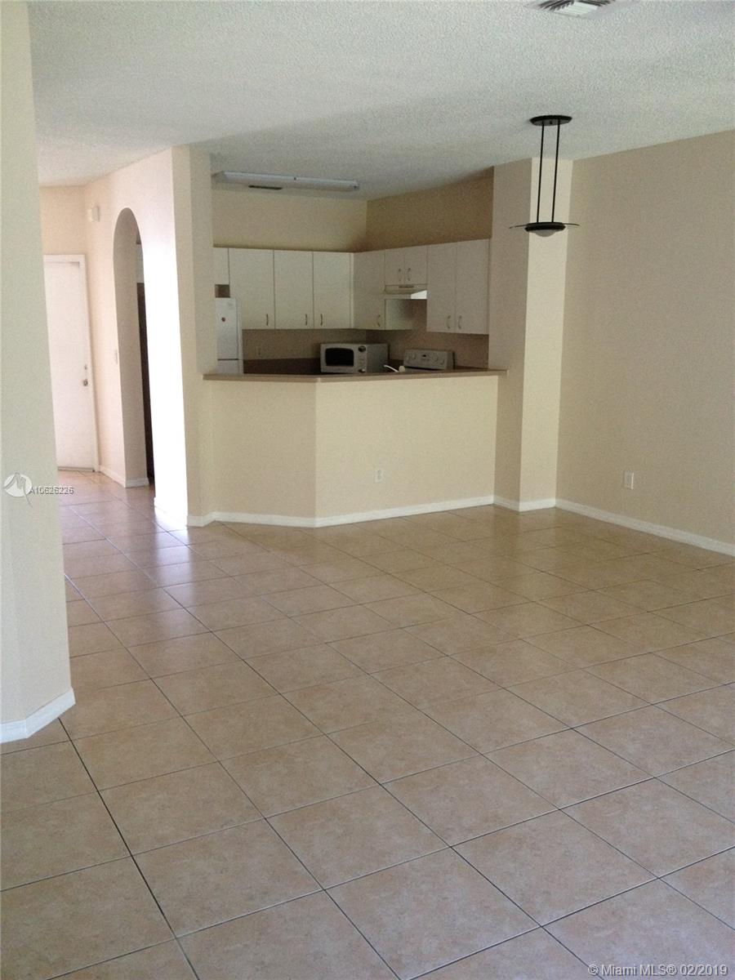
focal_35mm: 35
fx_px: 991
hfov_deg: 40.7
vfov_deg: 52.6
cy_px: 490
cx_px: 368
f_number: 2.4
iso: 250
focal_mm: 4.28
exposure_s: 1/20
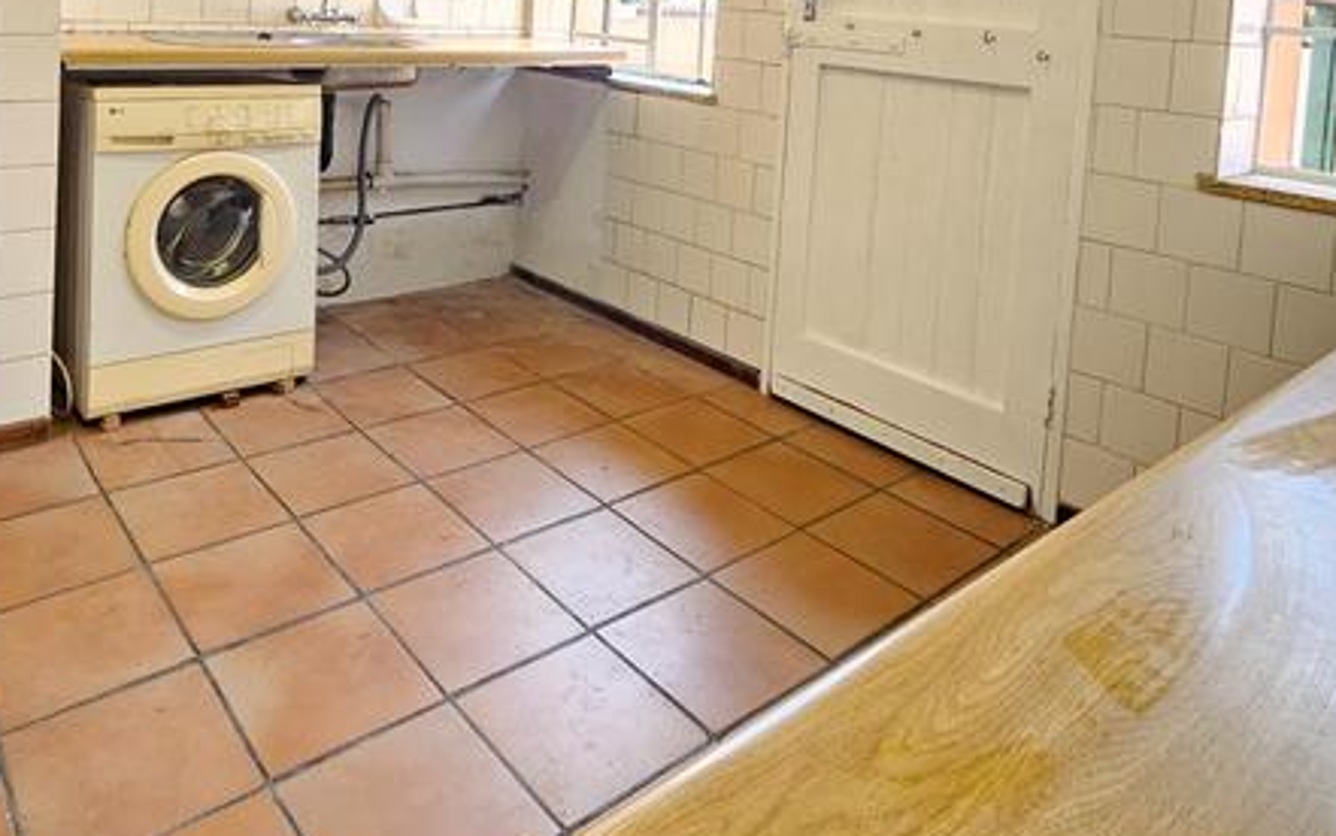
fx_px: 911
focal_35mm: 25
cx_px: 539
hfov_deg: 71.8
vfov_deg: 43.7
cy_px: 42
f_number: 2.2
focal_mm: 2.2
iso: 125
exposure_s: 1/50
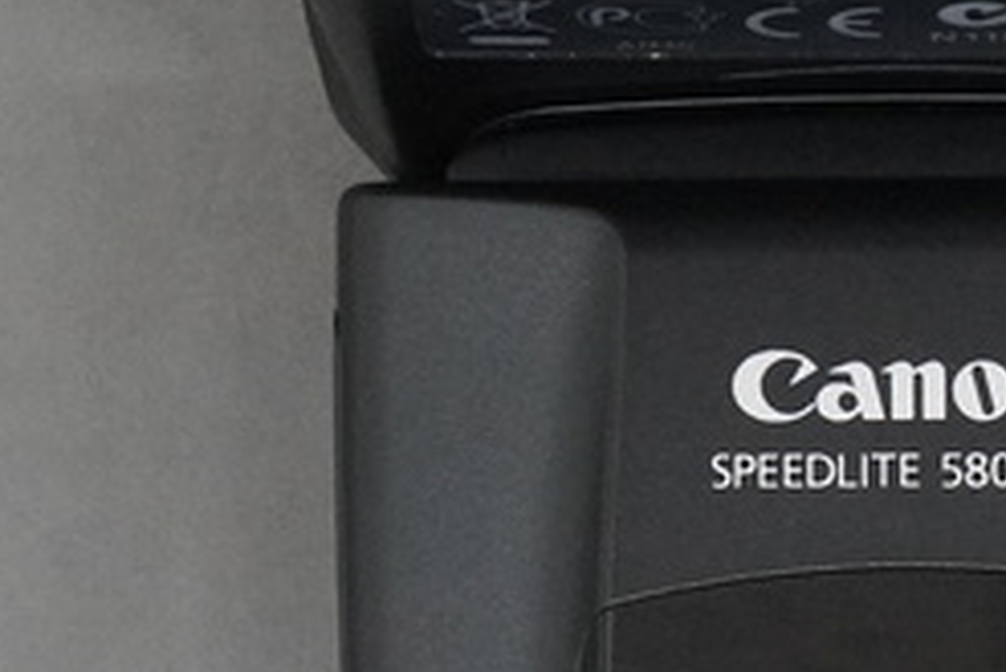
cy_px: 265
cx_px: 790
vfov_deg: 7.0
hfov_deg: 10.4
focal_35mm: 196
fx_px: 5492
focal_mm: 27
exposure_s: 1/50
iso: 4000
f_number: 10
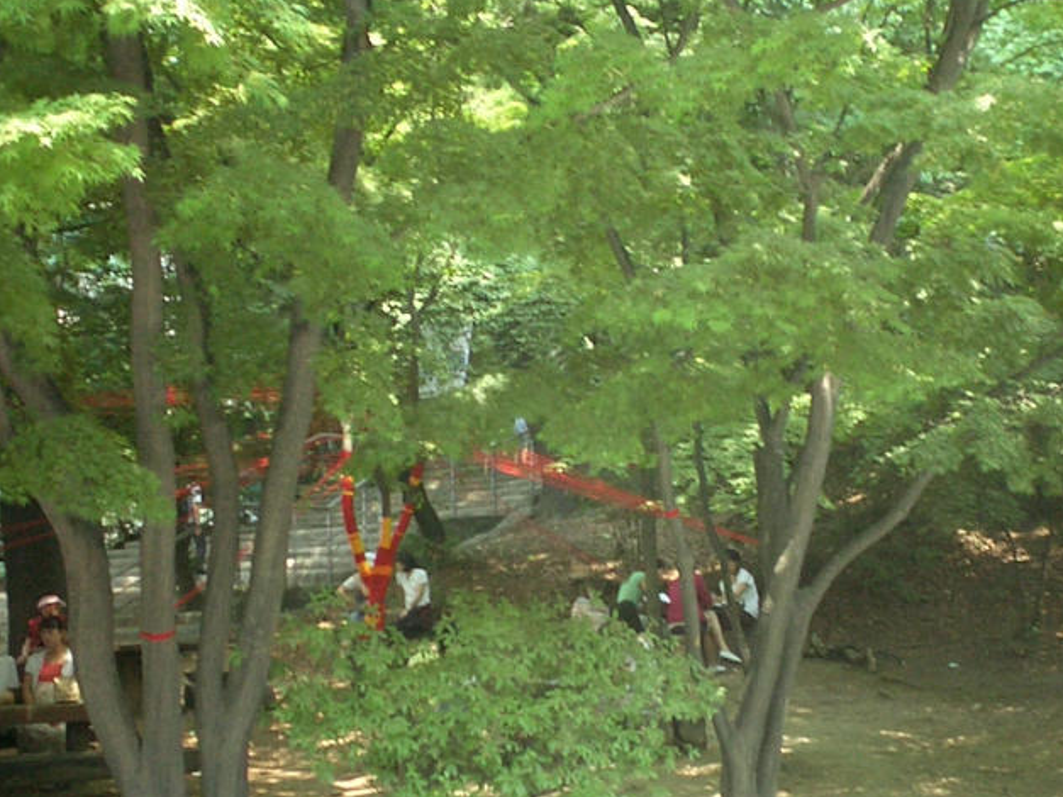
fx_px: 1811
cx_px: 643
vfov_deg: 24.6
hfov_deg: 32.6
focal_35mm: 59
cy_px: 561
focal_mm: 5.6
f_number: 3.5
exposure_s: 1/80
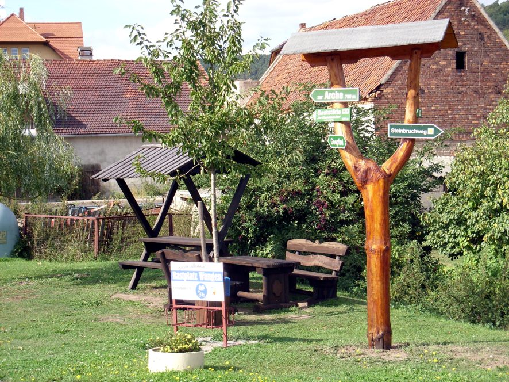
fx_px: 1220
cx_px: 254
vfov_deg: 17.8
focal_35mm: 83
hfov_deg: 23.6
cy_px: 191
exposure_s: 1/384
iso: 50
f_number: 3.3
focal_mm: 13.8
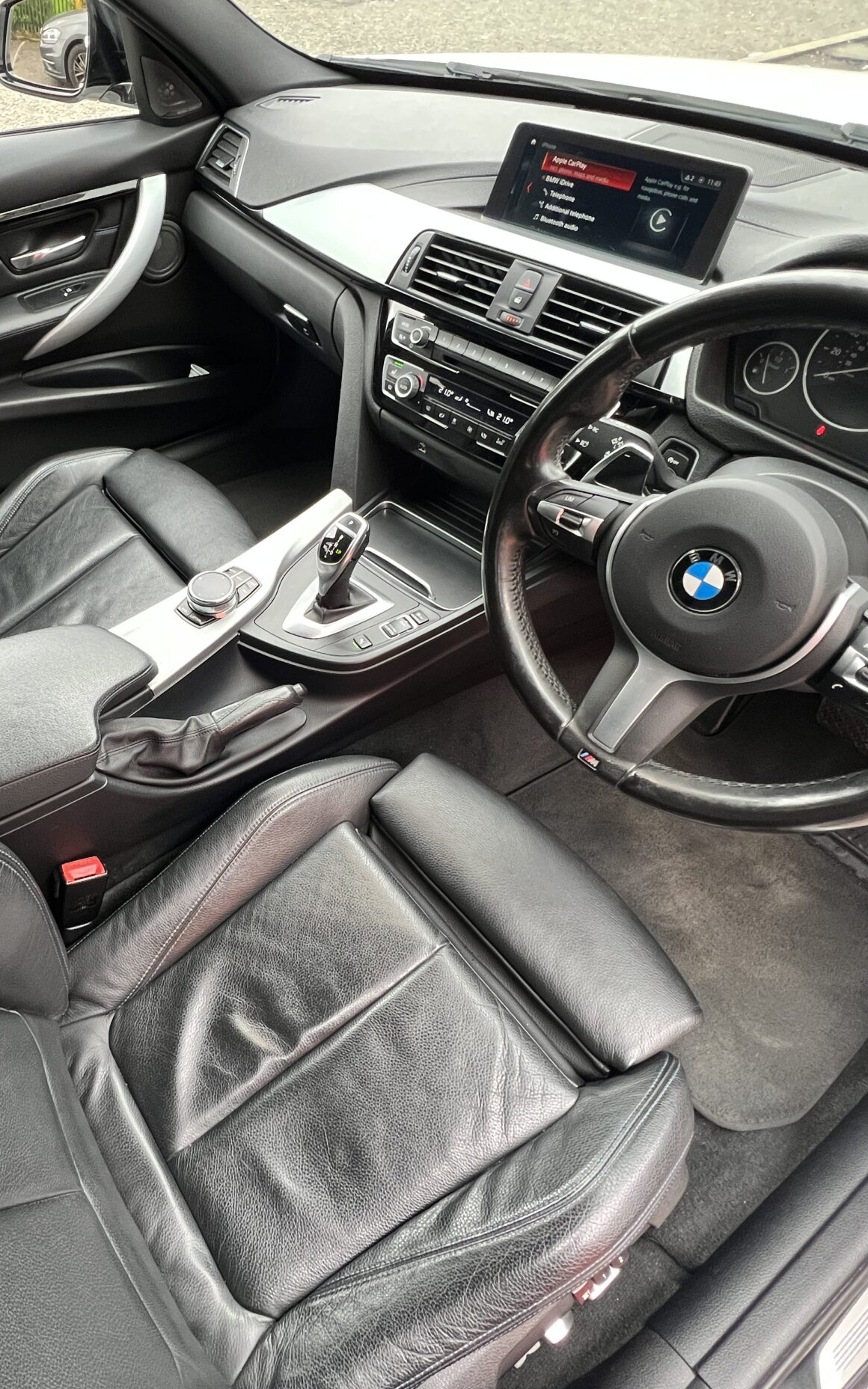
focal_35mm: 19
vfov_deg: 88.0
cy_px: 680
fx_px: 719
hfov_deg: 59.2
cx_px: 227
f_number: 1.8
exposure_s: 1/74
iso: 250
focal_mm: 1.57
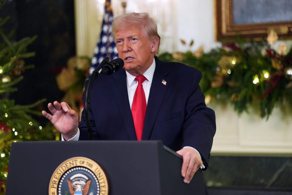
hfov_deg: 16.8
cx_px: 146
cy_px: 98
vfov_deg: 11.2
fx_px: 989
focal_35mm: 122
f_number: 2
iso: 3200
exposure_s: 1/250
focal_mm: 122
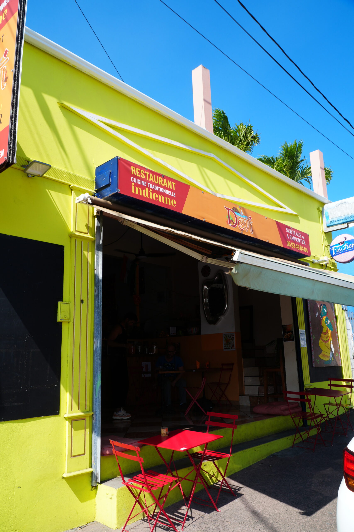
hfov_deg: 47.9
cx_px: 177
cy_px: 266
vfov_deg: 67.4
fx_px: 398
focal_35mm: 27
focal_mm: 18
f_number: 11
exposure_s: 1/80
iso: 100
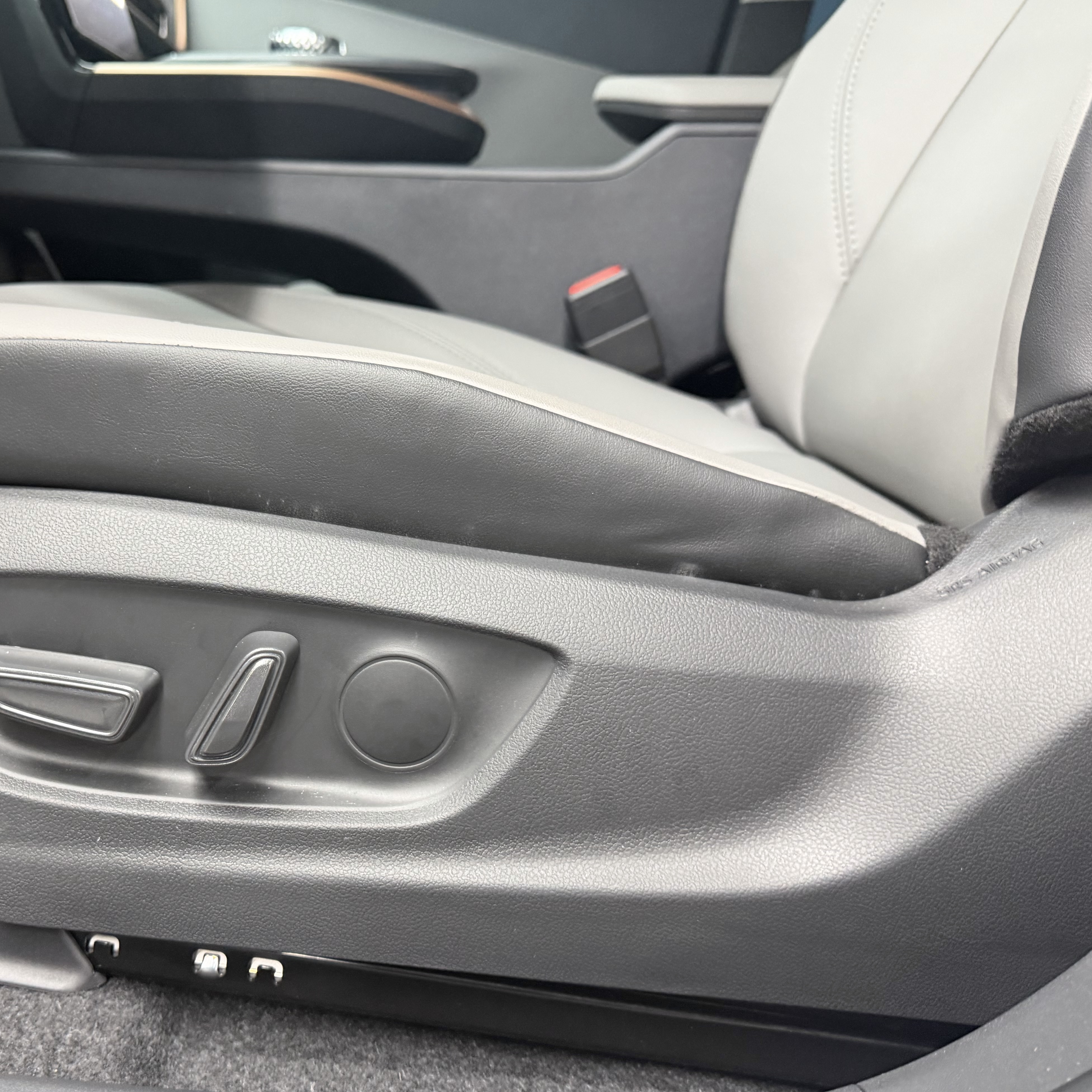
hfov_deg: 51.4
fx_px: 1106
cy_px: 579
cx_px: 351
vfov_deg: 52.5
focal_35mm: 31
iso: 500
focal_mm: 6.76
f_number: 1.78
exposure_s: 1/50
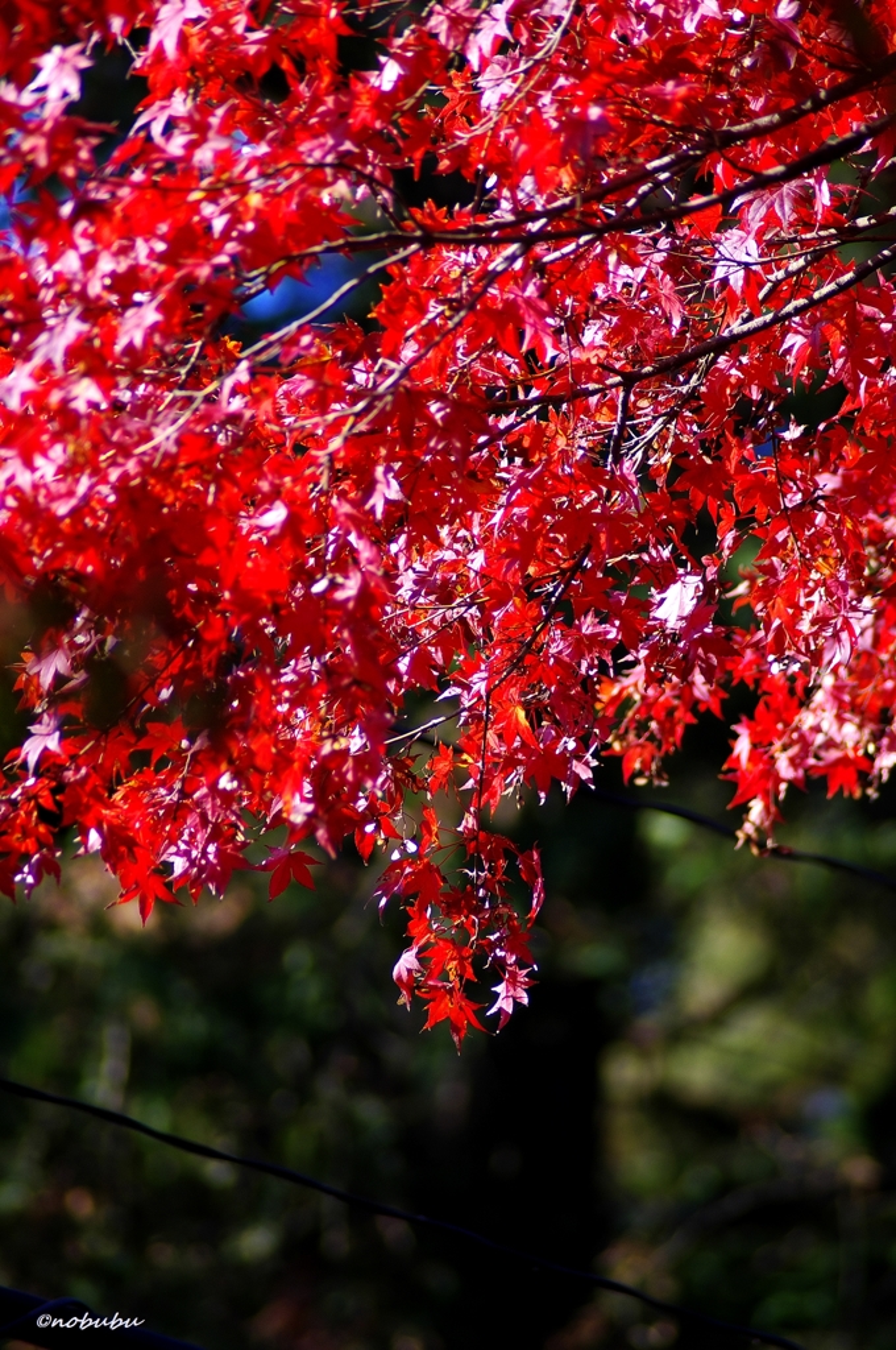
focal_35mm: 450
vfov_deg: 4.6
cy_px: 675
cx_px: 448
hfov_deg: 3.0
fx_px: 16844
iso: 250
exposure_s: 1/250
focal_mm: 300
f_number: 7.1
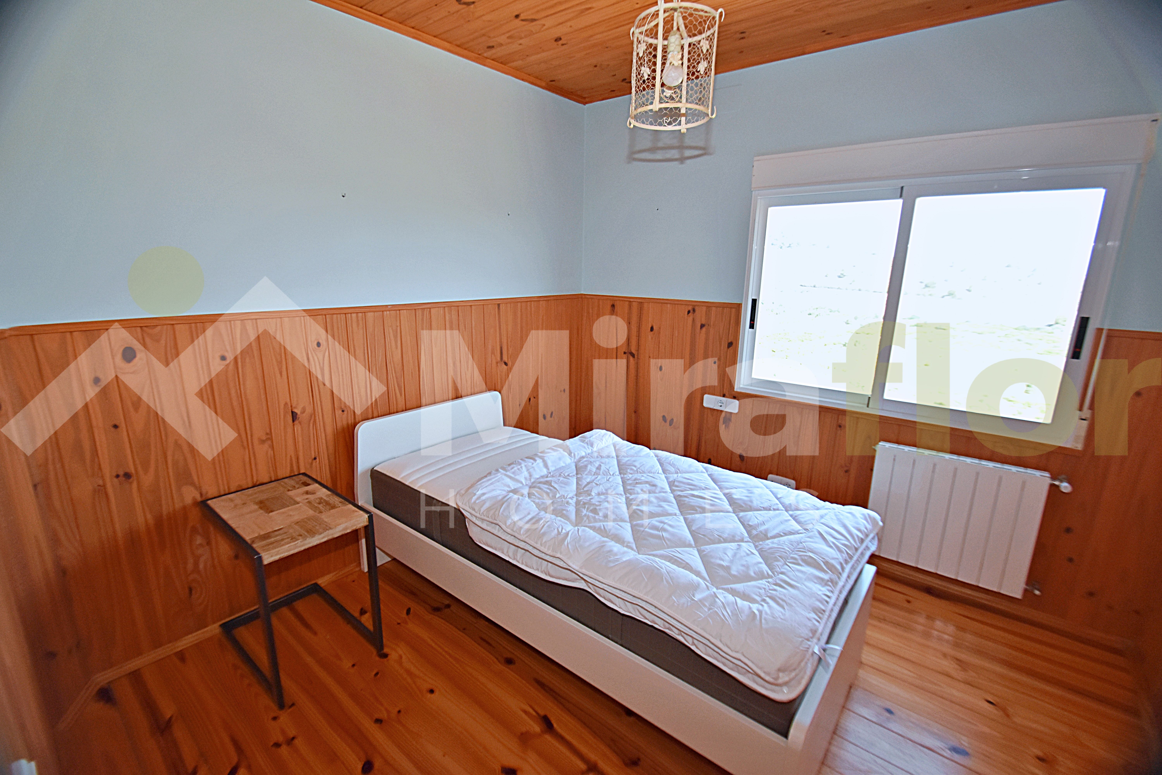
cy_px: 388
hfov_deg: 100.4
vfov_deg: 77.3
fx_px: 484
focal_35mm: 15
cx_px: 581
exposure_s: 1/125
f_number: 4
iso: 800
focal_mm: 10
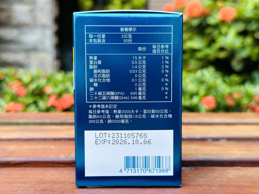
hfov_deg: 39.7
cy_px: 97
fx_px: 359
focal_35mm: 48
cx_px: 130
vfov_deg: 30.3
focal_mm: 6.86
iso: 80
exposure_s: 1/105
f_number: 1.78
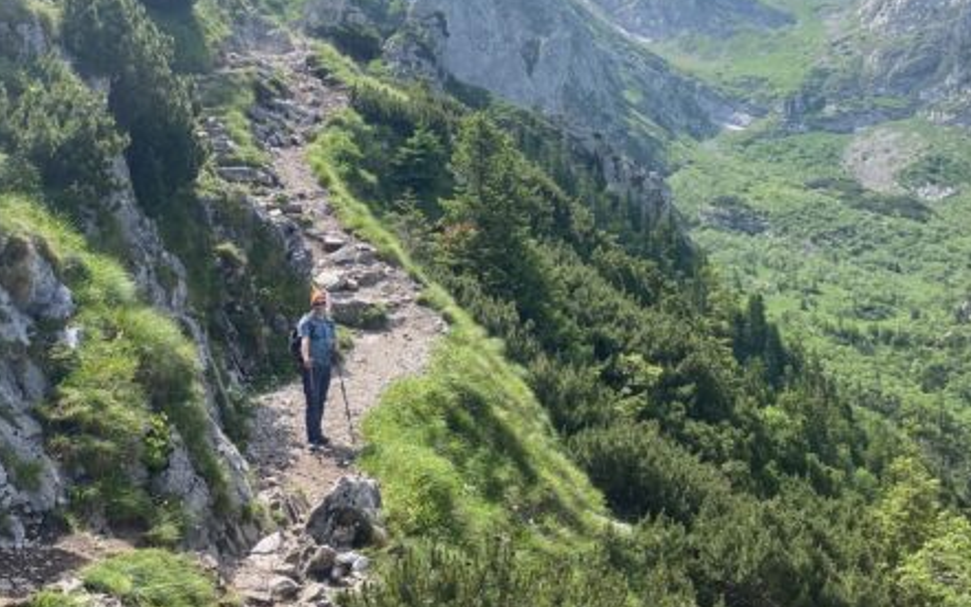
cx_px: 346
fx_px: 1271
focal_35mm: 48
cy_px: 231
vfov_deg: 26.8
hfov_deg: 41.4
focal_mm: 4.25
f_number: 1.8
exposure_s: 1/1678
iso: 32
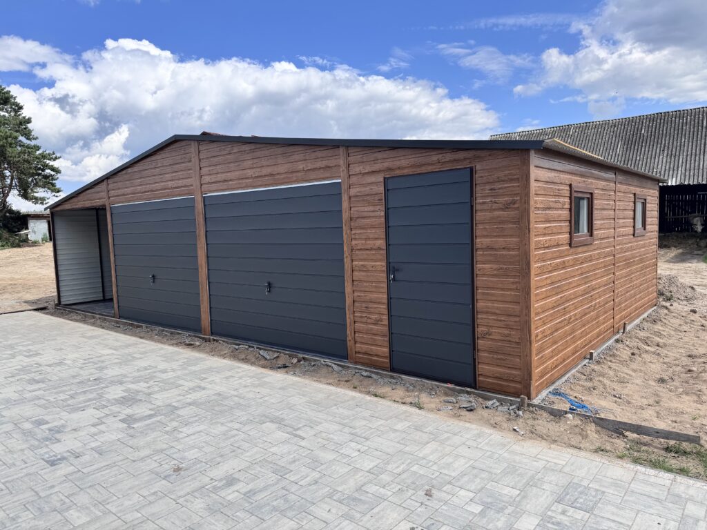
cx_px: 354
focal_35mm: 24
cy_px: 265
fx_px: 490
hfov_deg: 71.6
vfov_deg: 56.8
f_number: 1.78
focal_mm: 6.76
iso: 80
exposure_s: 1/4310
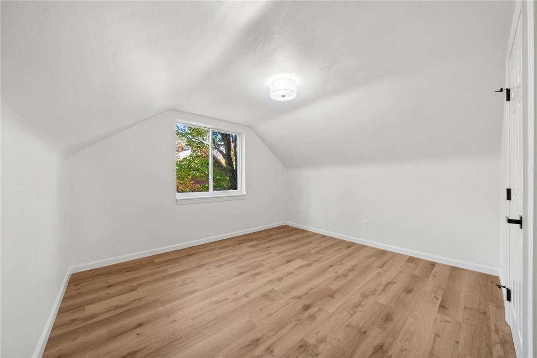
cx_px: 268
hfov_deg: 112.6
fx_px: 179
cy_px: 179
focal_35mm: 12
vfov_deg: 89.9
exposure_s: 1.6
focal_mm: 12
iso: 50
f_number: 11
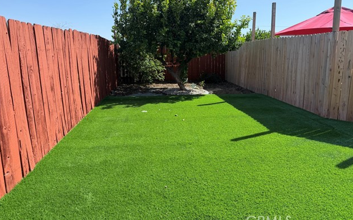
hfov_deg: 70.4
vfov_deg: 47.4
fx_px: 250
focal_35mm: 26
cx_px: 174
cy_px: 94
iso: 100
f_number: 1.78
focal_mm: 6.76
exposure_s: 1/2525
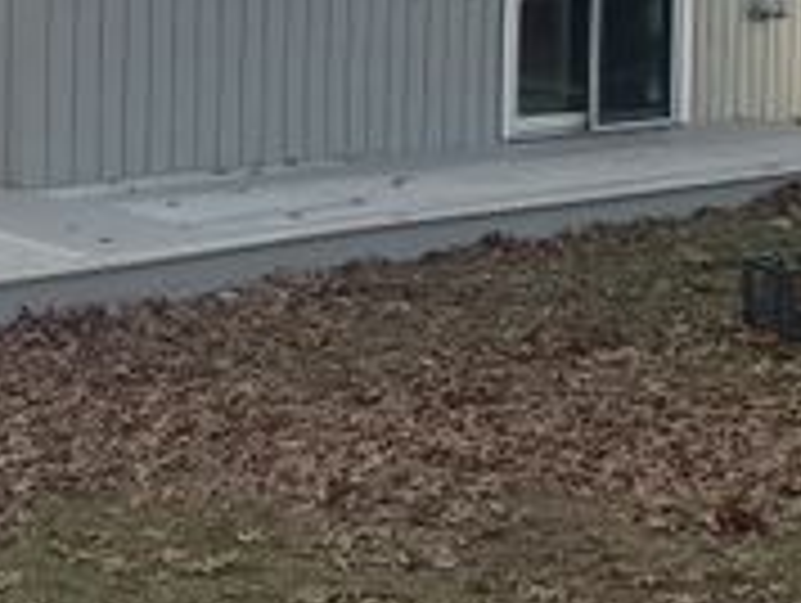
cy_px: -34
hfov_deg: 26.2
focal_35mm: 73
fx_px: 1691
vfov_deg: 19.5
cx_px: 176
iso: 50
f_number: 2.4
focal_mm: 4.3
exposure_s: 1/565
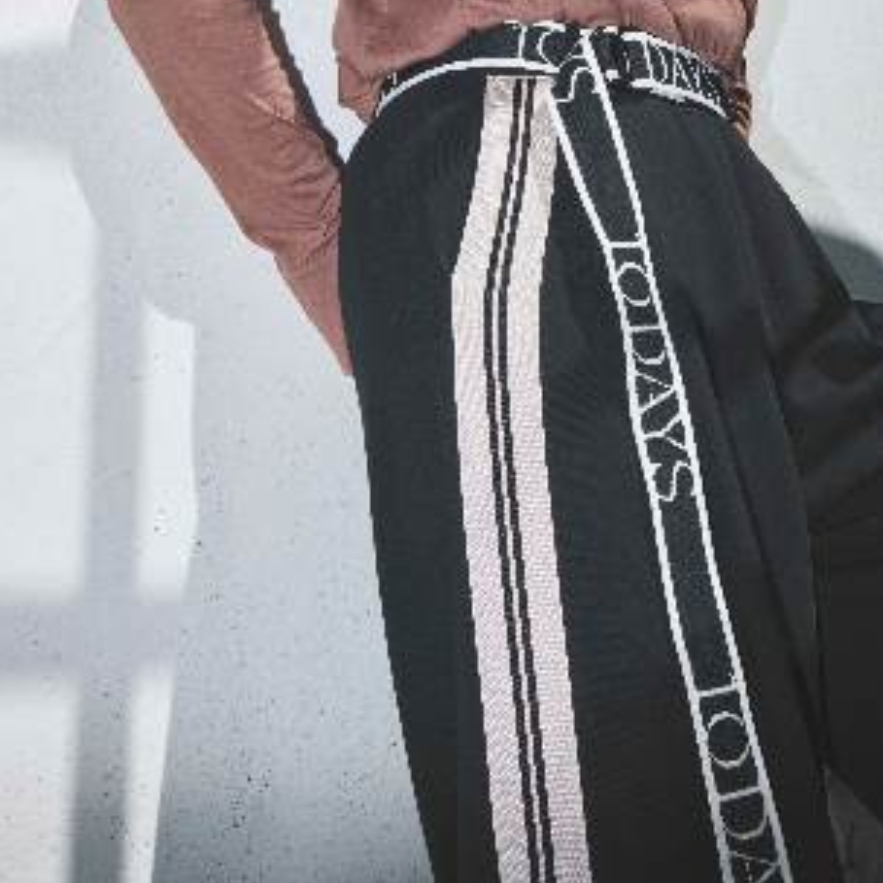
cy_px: -52
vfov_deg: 27.8
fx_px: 1645
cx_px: 624
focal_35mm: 57
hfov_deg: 29.7
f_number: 14
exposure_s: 1/160
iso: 160
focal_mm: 29
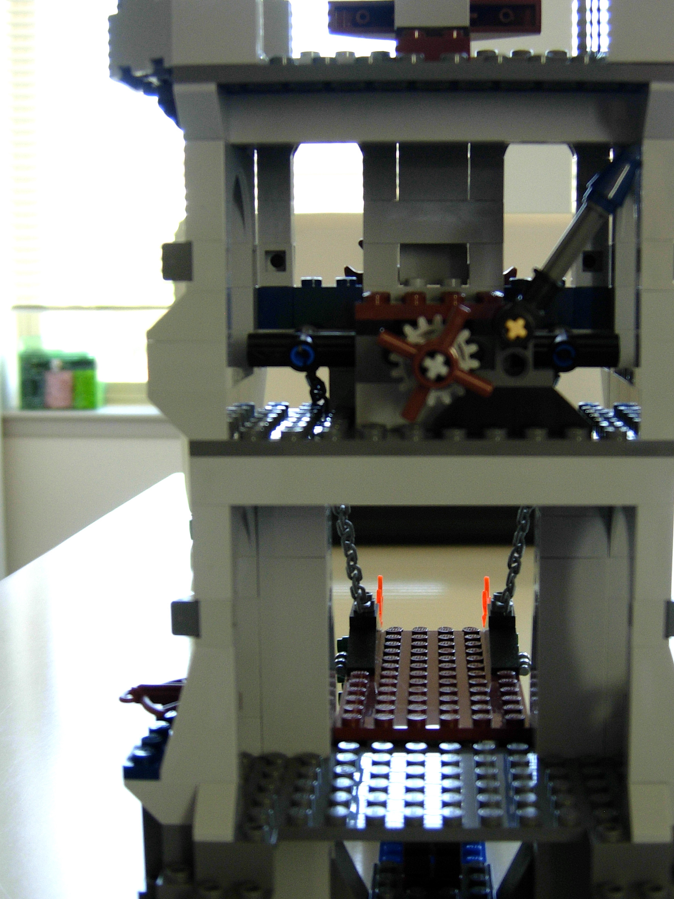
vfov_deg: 37.4
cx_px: 411
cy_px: 537
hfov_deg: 28.5
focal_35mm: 51
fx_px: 1324
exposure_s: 1/17.4
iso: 50
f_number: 2.7
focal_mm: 7.5
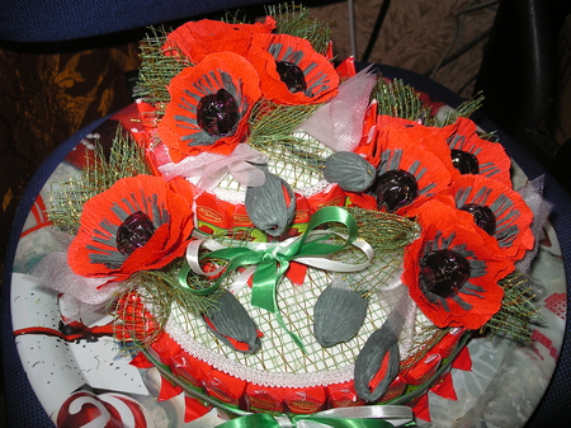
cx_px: 286
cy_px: 214
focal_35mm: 37
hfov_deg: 50.2
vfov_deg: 38.6
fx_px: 610
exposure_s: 1/40
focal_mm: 7.8
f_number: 2.8
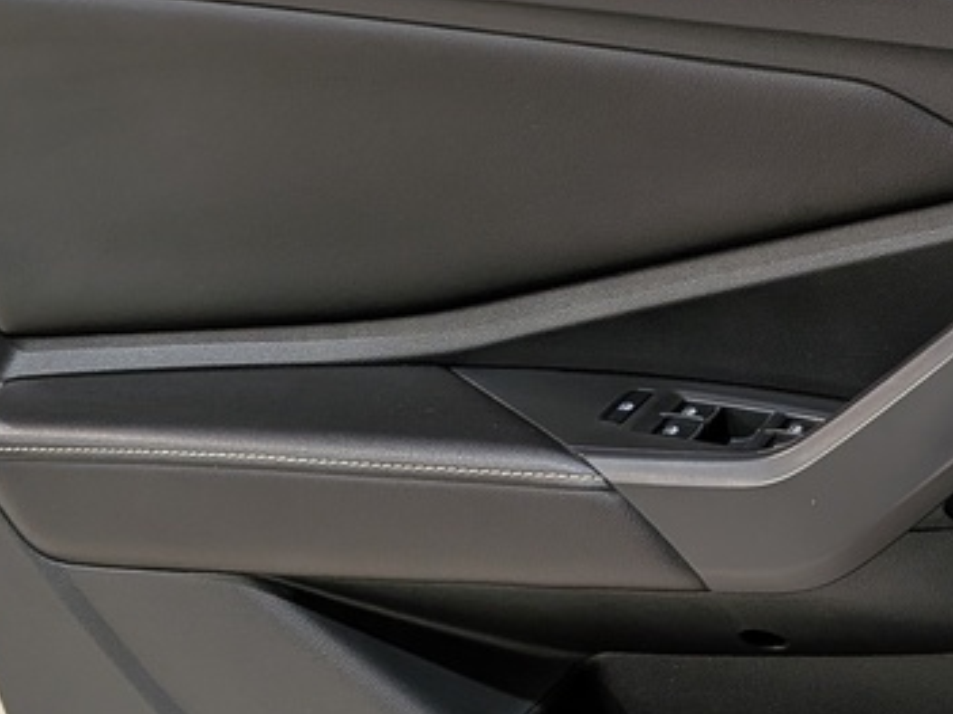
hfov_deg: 26.7
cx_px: 877
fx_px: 1926
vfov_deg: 21.0
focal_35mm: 70
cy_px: 394
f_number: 1.7
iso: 26
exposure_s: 1/193
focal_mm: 4.53
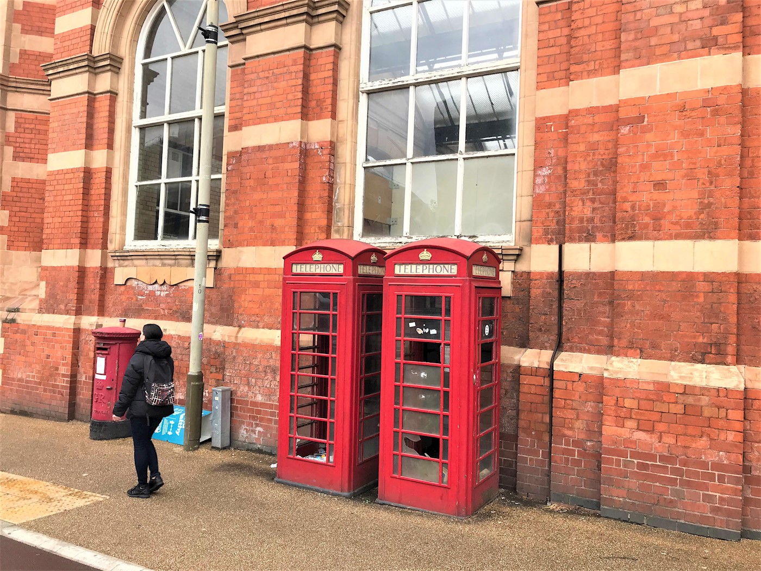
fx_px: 616
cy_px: 286
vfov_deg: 49.7
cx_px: 380
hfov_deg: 63.4
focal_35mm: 28
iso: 20
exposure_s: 1/262
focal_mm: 3.99
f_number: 1.8
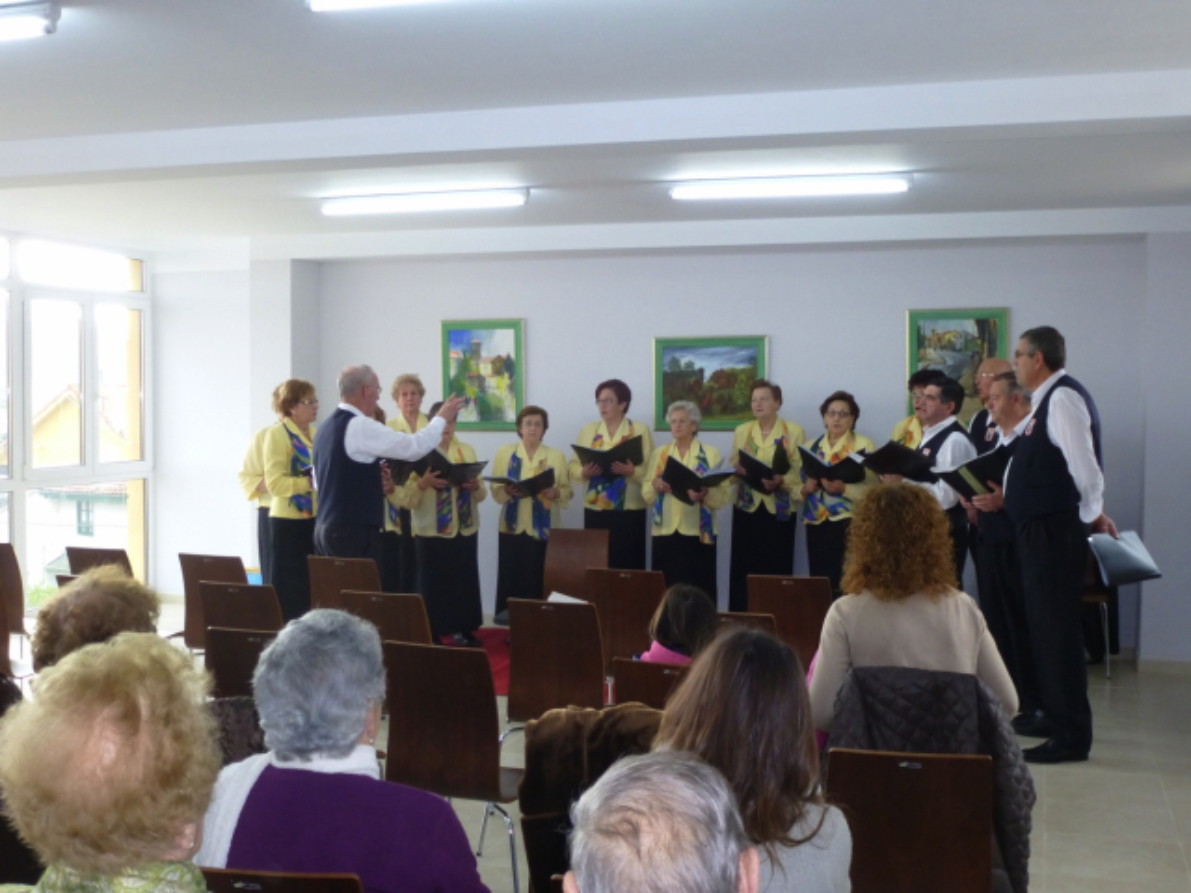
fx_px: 1411
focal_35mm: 41
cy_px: 446
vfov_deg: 35.1
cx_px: 596
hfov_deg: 45.8
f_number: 3.9
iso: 320
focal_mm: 7.4
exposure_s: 1/60
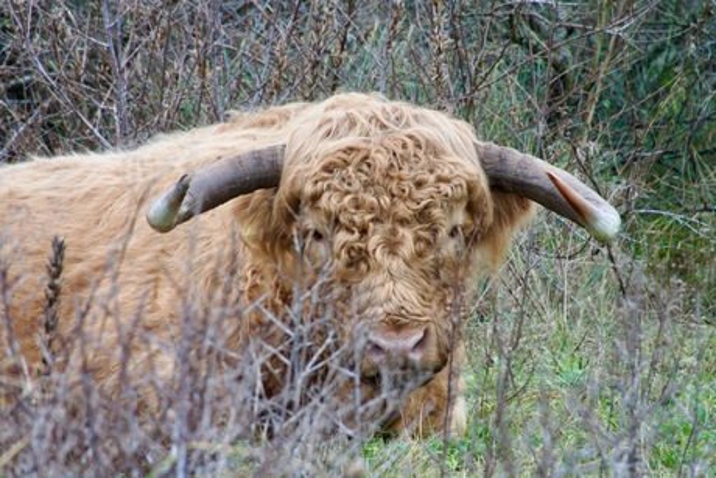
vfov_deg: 2.5
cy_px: 239
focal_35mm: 547
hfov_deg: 3.8
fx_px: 10882
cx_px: 358
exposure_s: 1/30
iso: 125
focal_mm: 200.72
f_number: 5.6
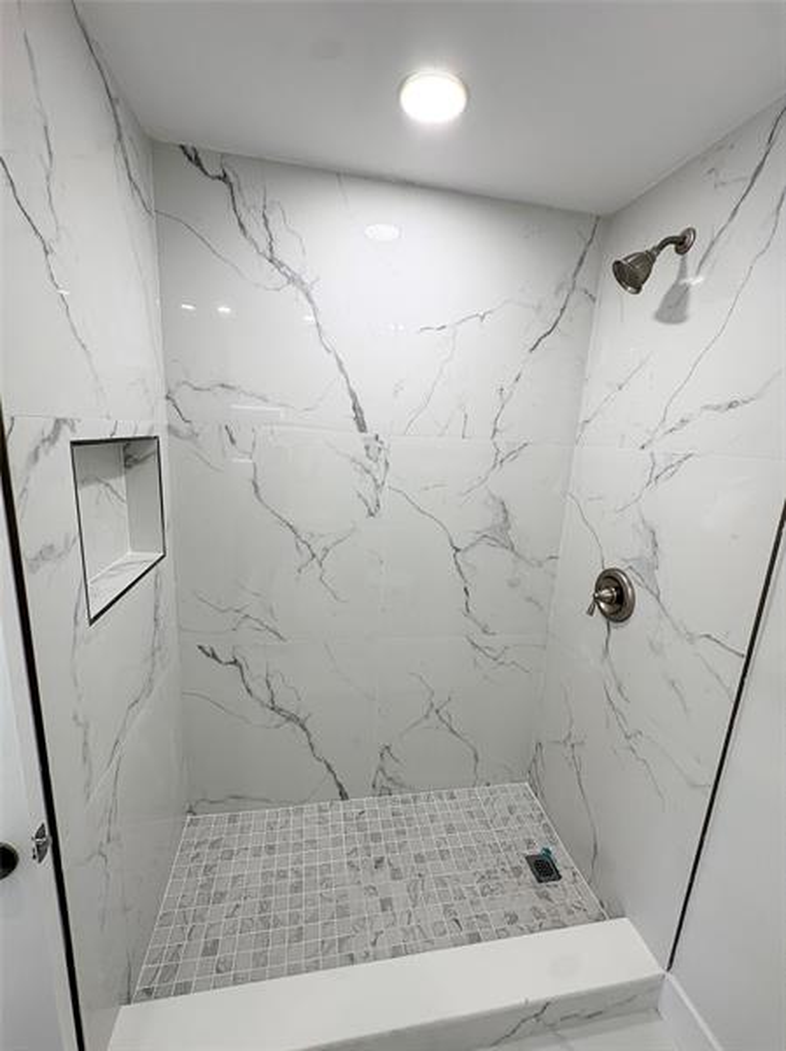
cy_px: 526
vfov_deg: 102.1
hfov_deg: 85.6
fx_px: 424
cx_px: 393
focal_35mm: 14
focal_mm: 2.22
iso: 80
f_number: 2.2
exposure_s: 1/120
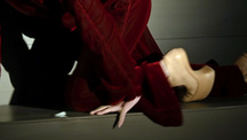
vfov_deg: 4.8
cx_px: 75
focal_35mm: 251
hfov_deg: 8.6
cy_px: 2
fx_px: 1646
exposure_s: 1/60
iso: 1600
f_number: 6.3
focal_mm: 115
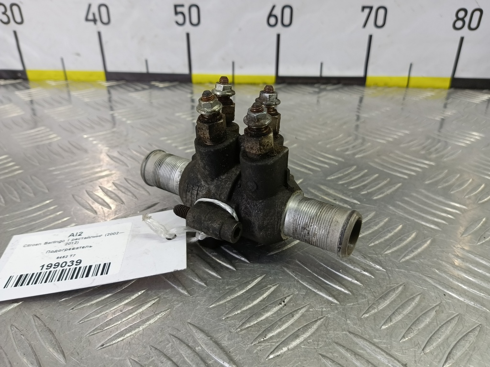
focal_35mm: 23
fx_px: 326
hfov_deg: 73.9
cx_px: 245
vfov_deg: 58.9
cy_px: 184
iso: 131
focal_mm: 4.11
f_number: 1.6
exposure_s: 1/50
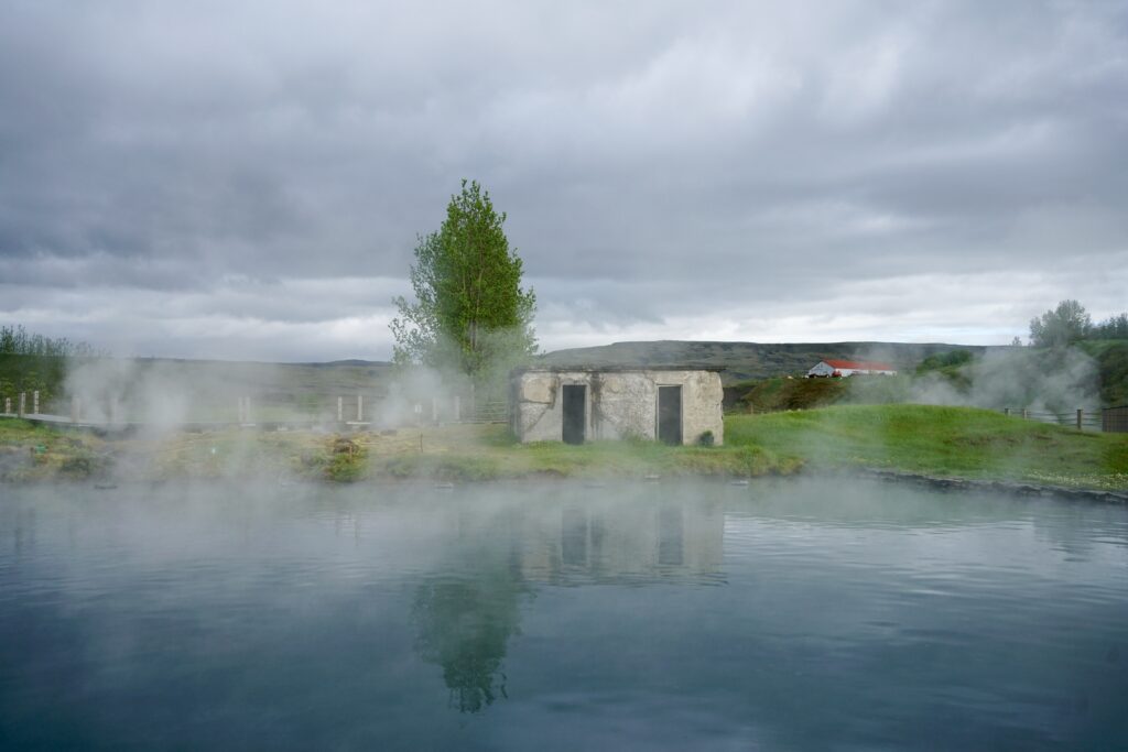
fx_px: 1097
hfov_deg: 54.4
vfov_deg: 37.9
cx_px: 564
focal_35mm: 35
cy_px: 376
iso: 400
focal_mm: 35
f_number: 5.6
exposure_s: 1/640
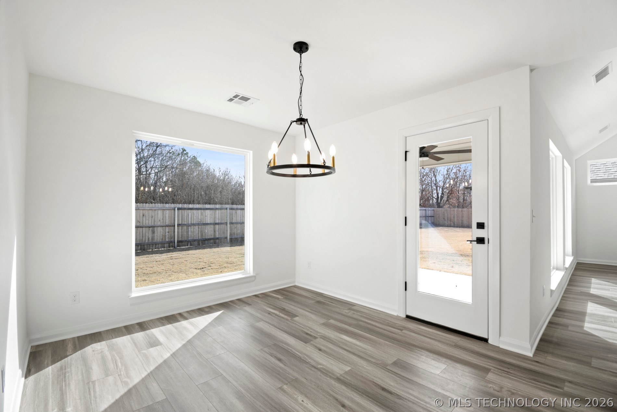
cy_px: 206
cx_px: 308
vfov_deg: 77.3
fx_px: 257
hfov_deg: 100.4
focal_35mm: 15
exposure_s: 1/80
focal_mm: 10
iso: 250
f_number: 6.3
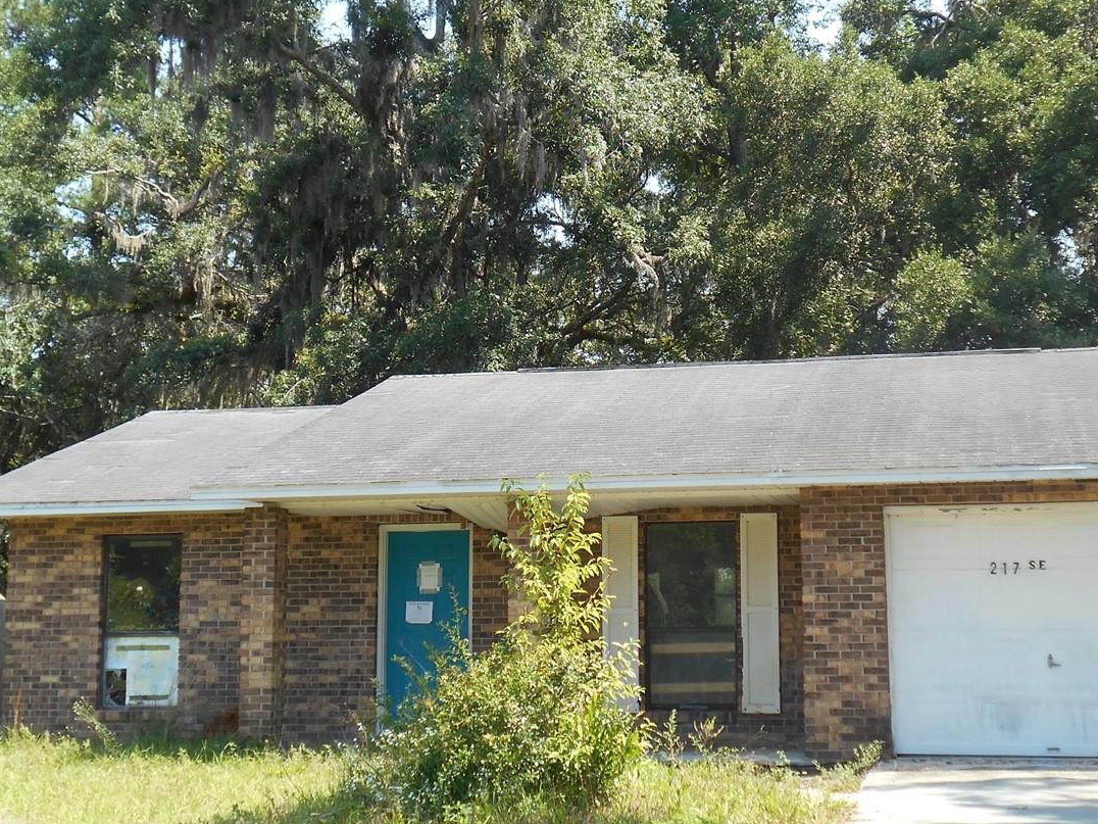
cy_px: 381
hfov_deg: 34.9
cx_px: 576
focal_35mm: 55
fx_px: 1745
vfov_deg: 26.6
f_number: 3.9
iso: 80
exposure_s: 1/200
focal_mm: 6.7
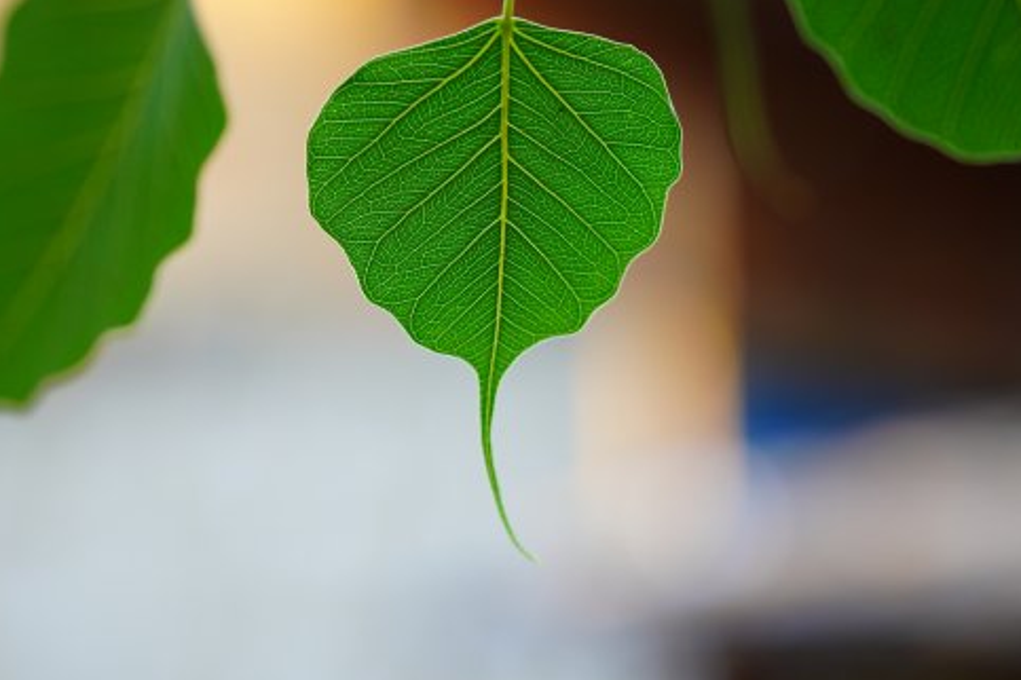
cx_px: 562
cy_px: 289
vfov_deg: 8.5
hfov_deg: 12.7
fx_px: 4584
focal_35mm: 162
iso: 100
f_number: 1.6
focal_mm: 85
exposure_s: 1/160
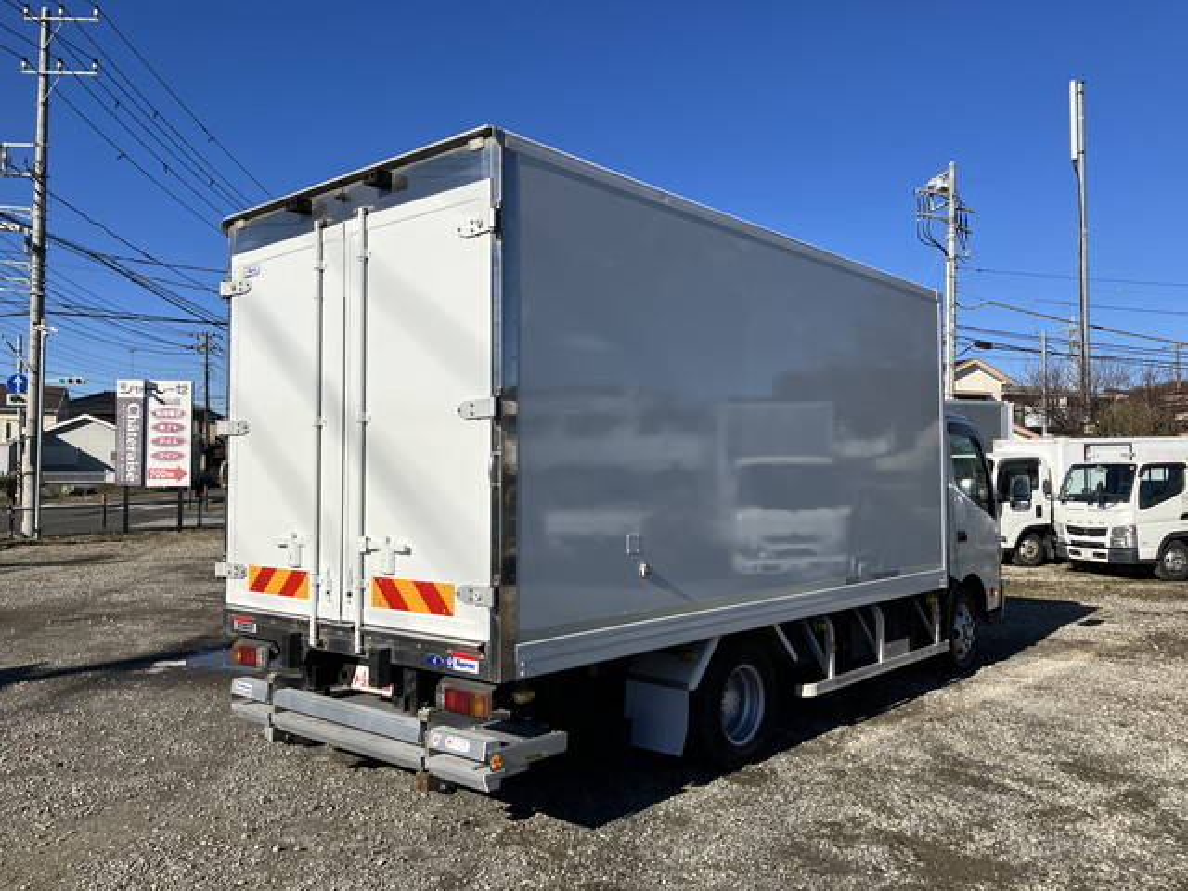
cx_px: 594
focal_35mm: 28
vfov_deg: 49.7
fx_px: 961
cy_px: 446
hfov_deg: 63.4
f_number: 1.8
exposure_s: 1/3745
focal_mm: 3.99
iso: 32
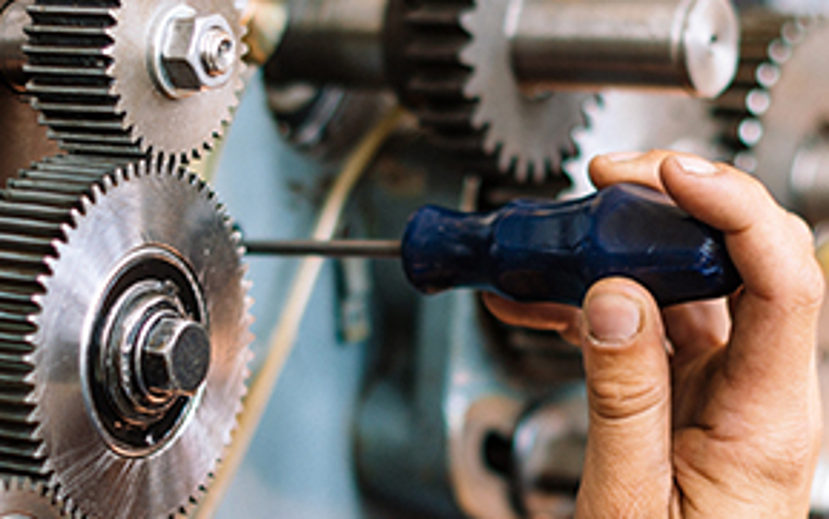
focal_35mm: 141
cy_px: 387
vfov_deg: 9.3
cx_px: 359
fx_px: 3187
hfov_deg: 14.8
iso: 200
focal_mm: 50
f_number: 2
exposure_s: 1/250
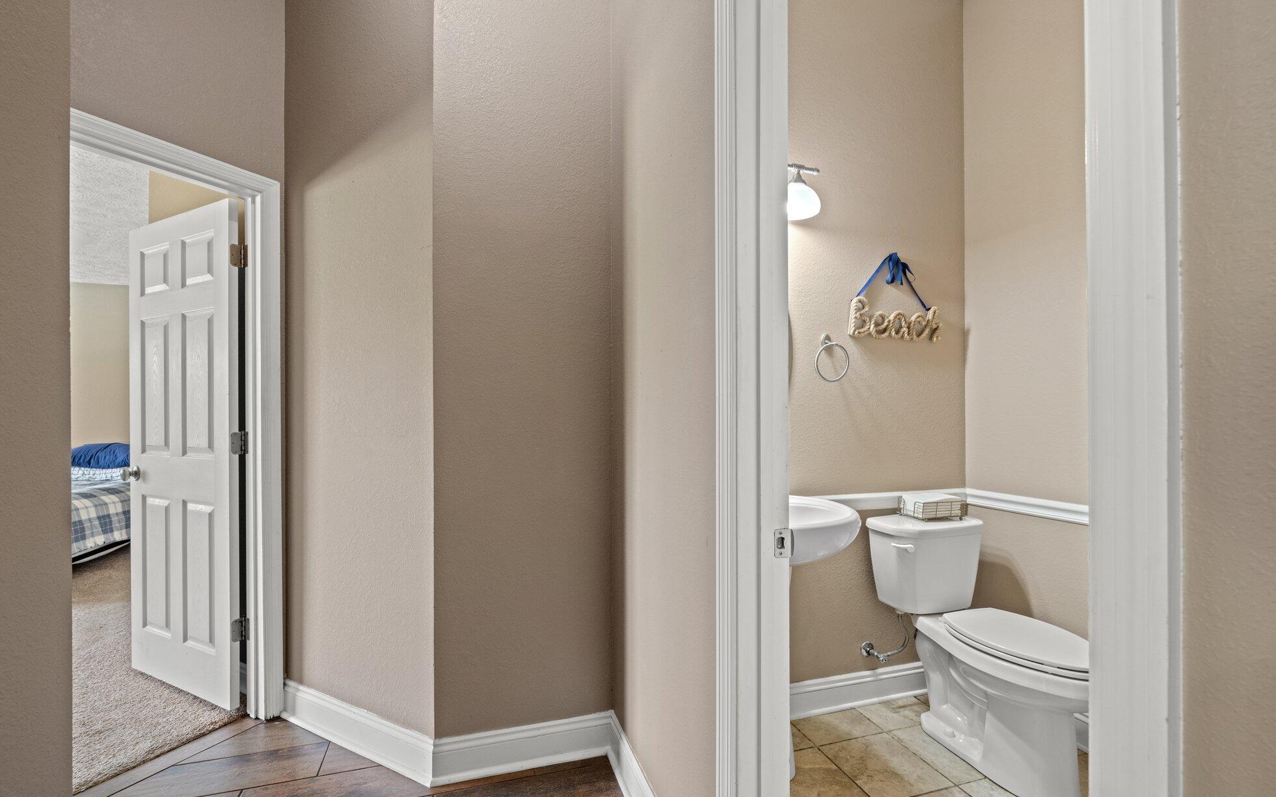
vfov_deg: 71.2
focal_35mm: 16
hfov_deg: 97.8
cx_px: 615
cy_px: 417
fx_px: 556
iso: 500
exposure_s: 1/1.67
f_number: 8
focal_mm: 15
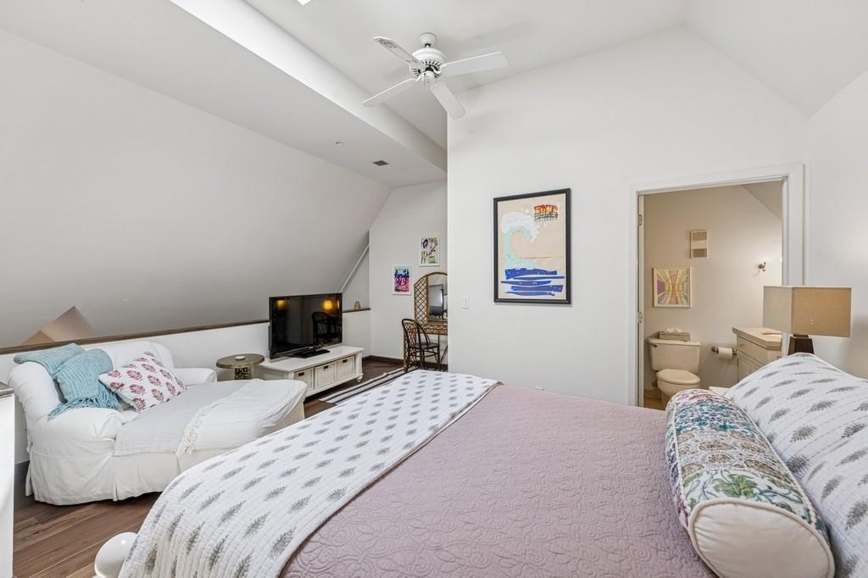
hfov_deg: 104.3
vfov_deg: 81.2
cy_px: 289
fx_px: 337
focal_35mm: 14
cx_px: 434
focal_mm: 14
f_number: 8
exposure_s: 1/250
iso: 400
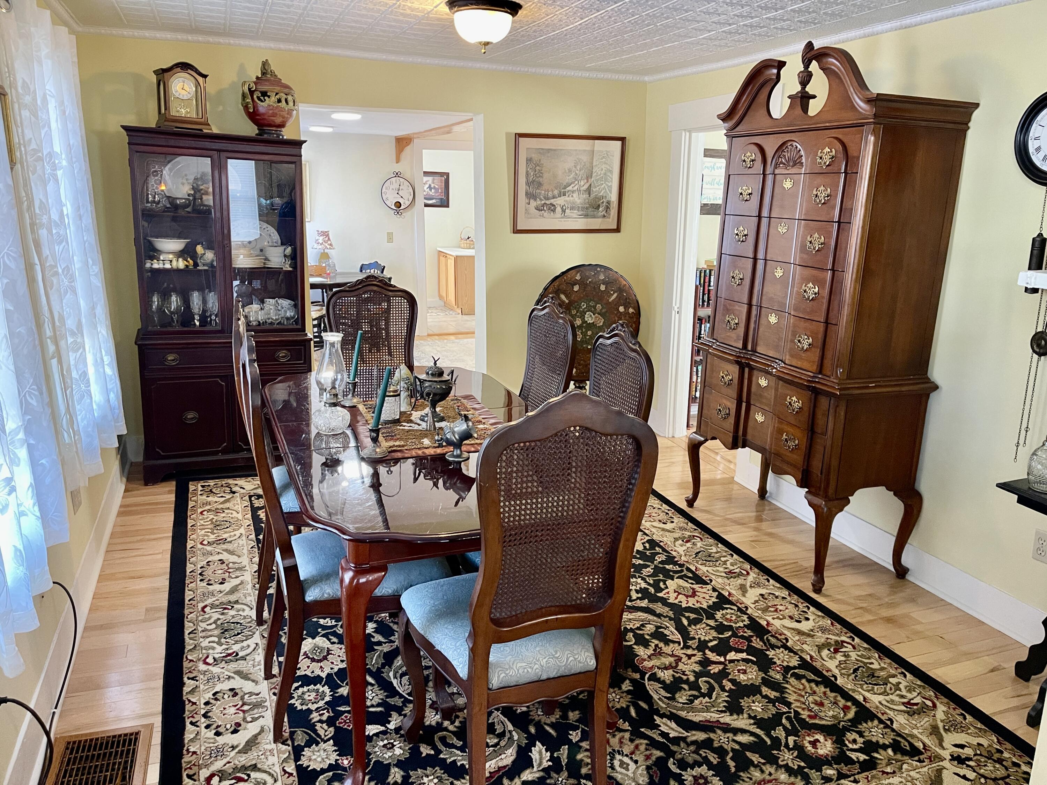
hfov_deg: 69.4
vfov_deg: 54.9
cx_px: 524
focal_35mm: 25
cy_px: 392
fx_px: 756
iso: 320
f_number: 1.6
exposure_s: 1/60
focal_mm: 5.1
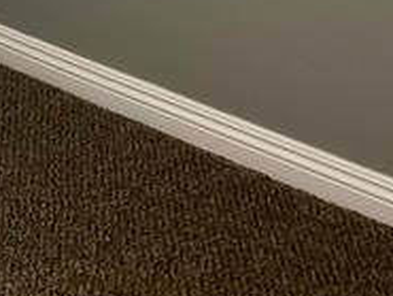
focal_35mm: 144
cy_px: -319
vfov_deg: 9.5
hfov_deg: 12.4
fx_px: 1636
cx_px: -331
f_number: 1.8
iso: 40
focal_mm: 4.25
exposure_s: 1/120
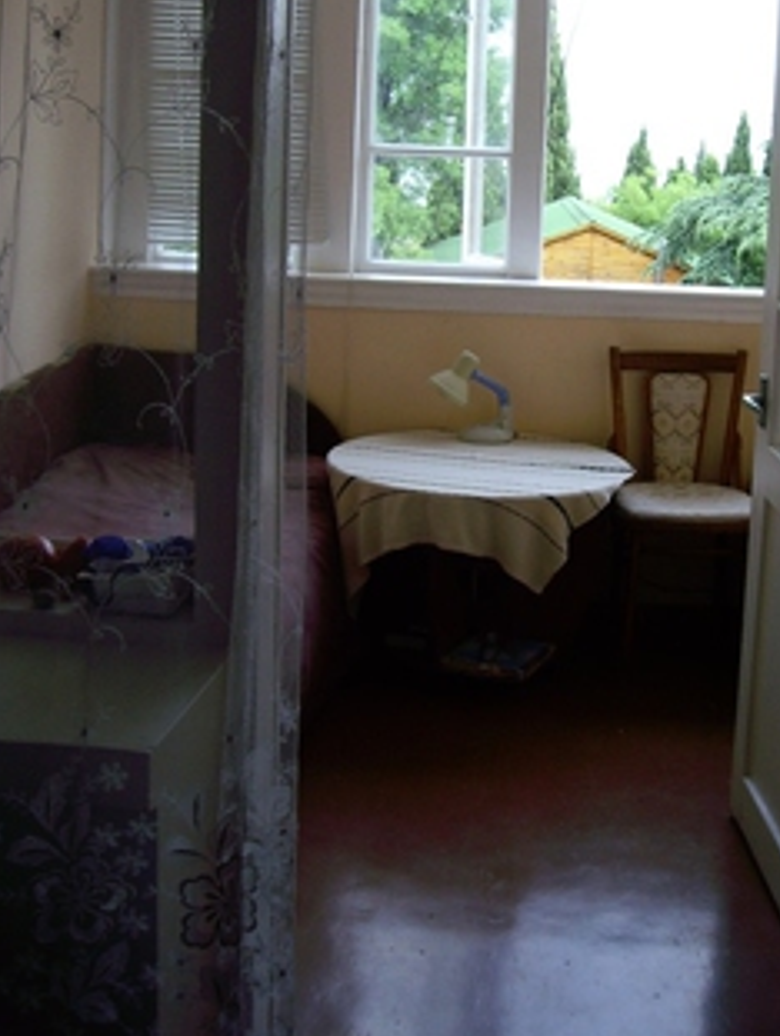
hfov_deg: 26.4
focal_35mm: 55
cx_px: 550
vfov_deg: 34.5
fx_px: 1649
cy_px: 333
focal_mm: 6.2
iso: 64
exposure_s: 1/50
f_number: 4.3
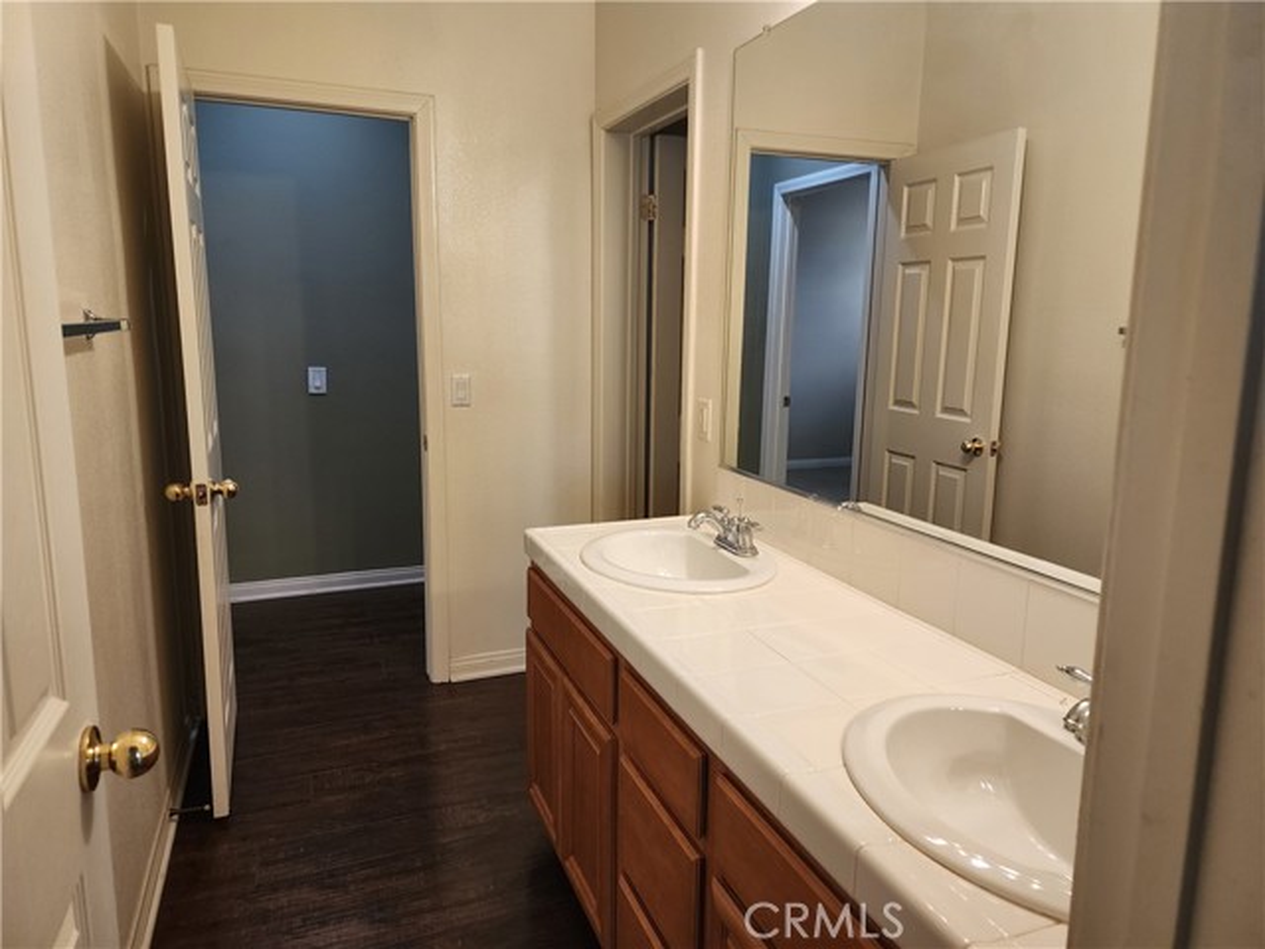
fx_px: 841
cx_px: 632
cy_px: 474
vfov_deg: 58.9
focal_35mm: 23
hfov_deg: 73.9
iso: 160
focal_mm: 6.4
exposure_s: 1/120
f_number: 1.8
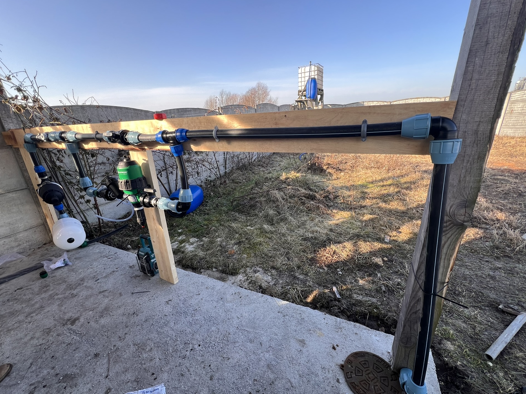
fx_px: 213
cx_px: 258
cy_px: 204
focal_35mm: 14
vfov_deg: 85.6
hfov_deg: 102.1
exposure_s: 1/157
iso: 32
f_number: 1.8
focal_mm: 1.57
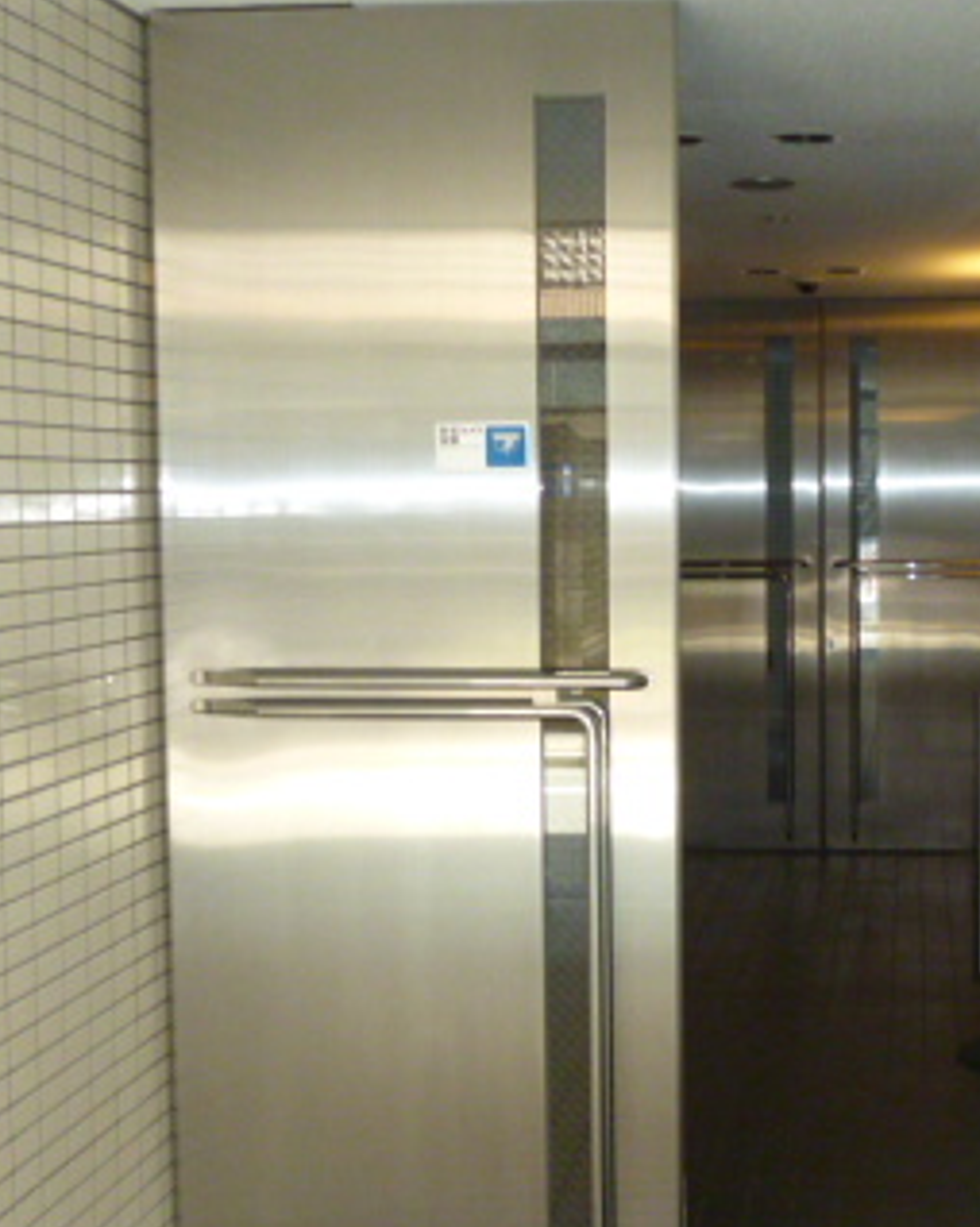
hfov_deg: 27.3
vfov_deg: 34.2
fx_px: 1996
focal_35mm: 55
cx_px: 702
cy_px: 660
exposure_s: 1/60
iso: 400
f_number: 3.1
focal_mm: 5
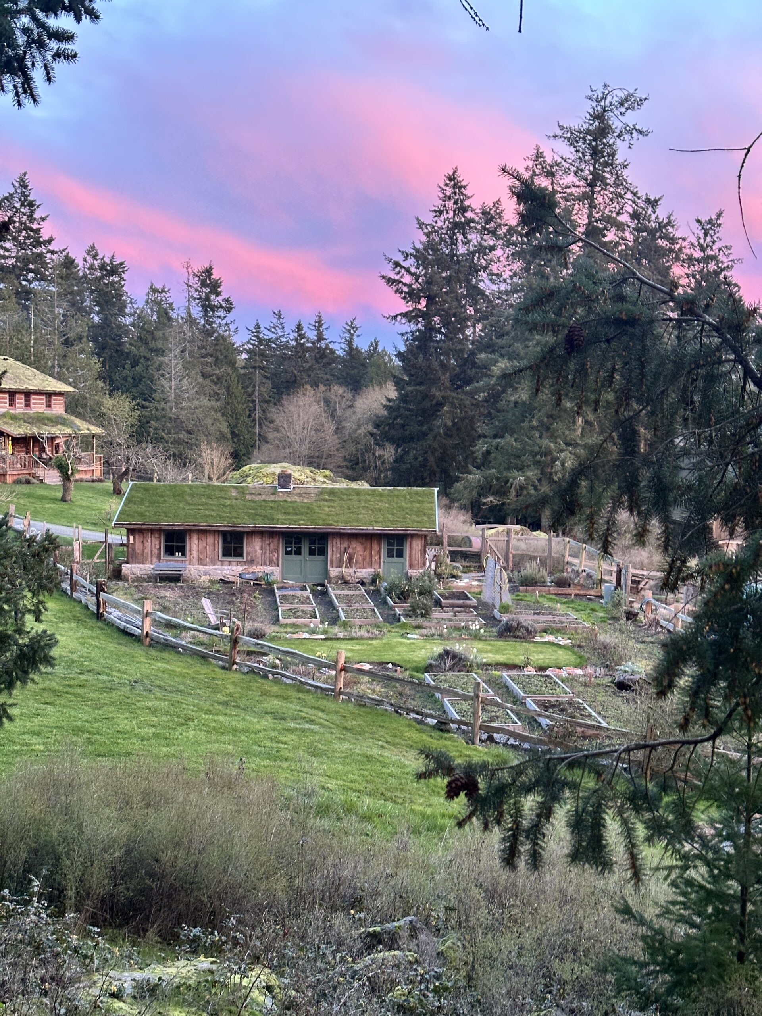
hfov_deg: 30.3
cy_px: 508
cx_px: 381
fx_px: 1409
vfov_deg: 39.7
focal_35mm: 48
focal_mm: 6.86
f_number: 1.78
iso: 200
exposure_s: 1/60
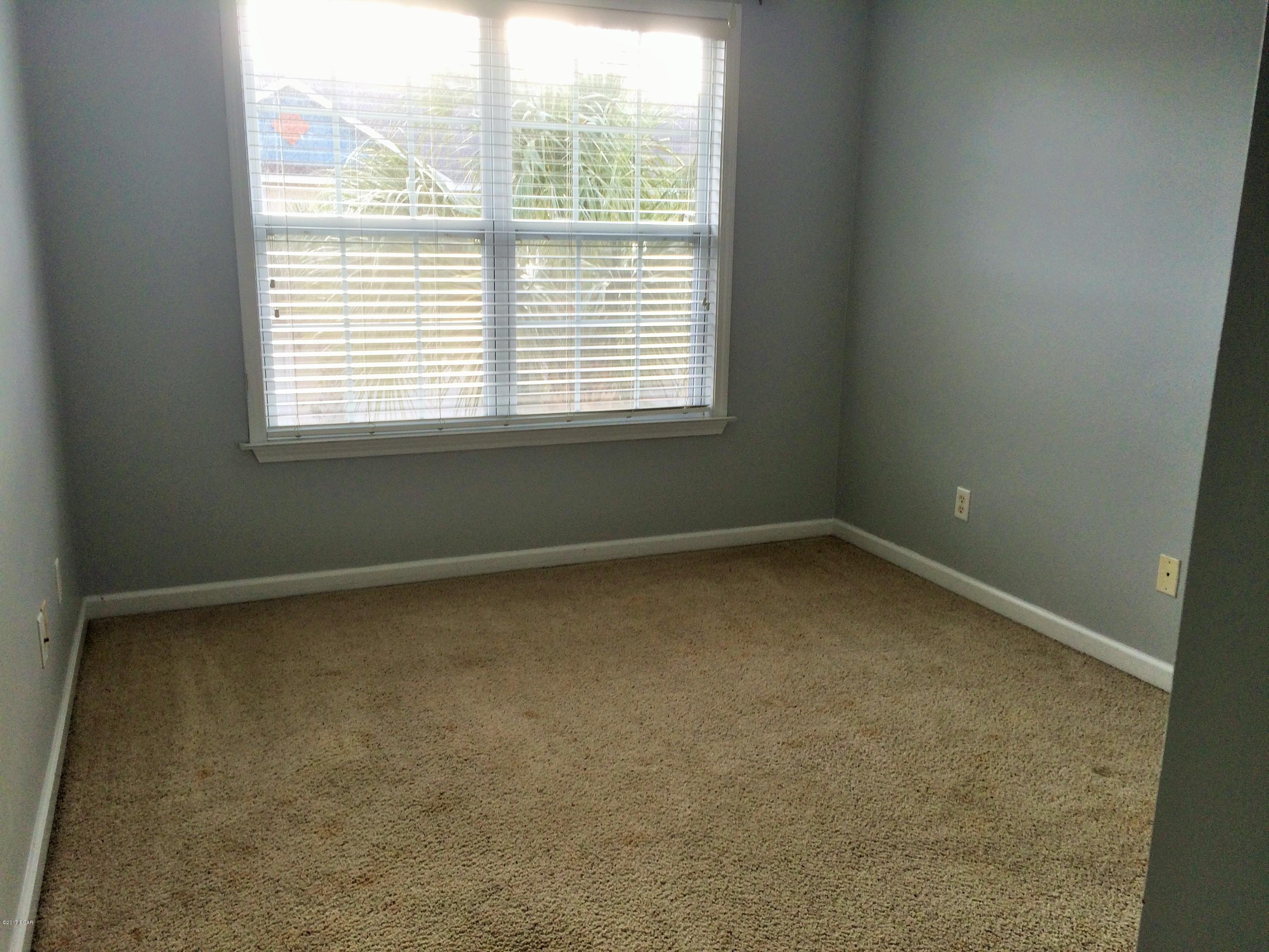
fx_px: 1063
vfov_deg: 48.2
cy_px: 476
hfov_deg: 61.7
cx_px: 634
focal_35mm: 29
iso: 32
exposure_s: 1/124
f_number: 2.2
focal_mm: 4.15
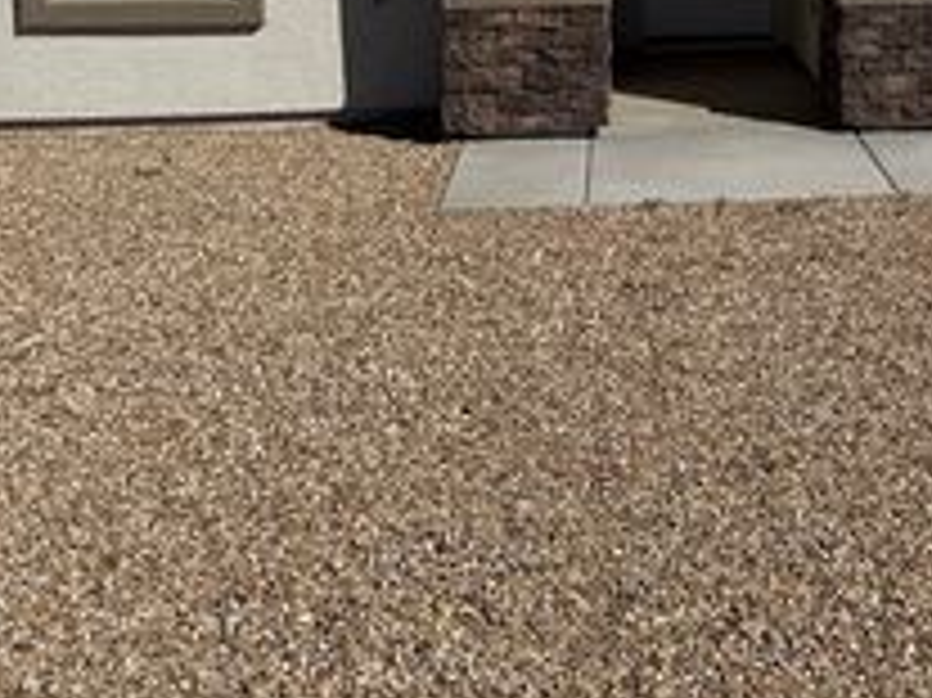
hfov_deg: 31.9
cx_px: 815
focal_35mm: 58
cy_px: -92
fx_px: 1561
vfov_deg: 23.5
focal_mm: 6.76
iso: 80
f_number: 1.78
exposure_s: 1/14286
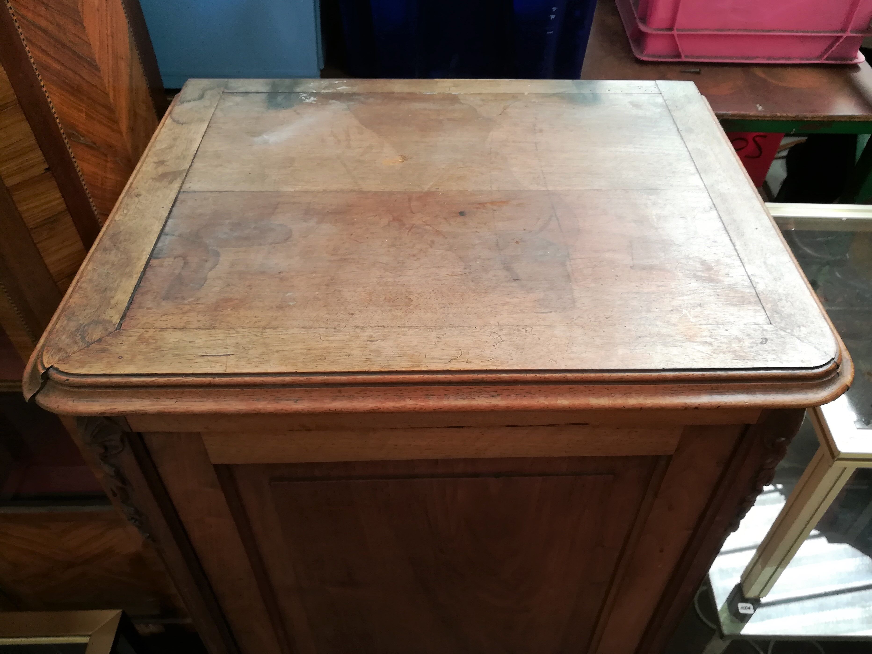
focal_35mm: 26
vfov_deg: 53.1
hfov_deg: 67.3
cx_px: 436
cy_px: 327
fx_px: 655
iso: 80
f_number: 2.2
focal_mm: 3.83
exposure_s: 1/50
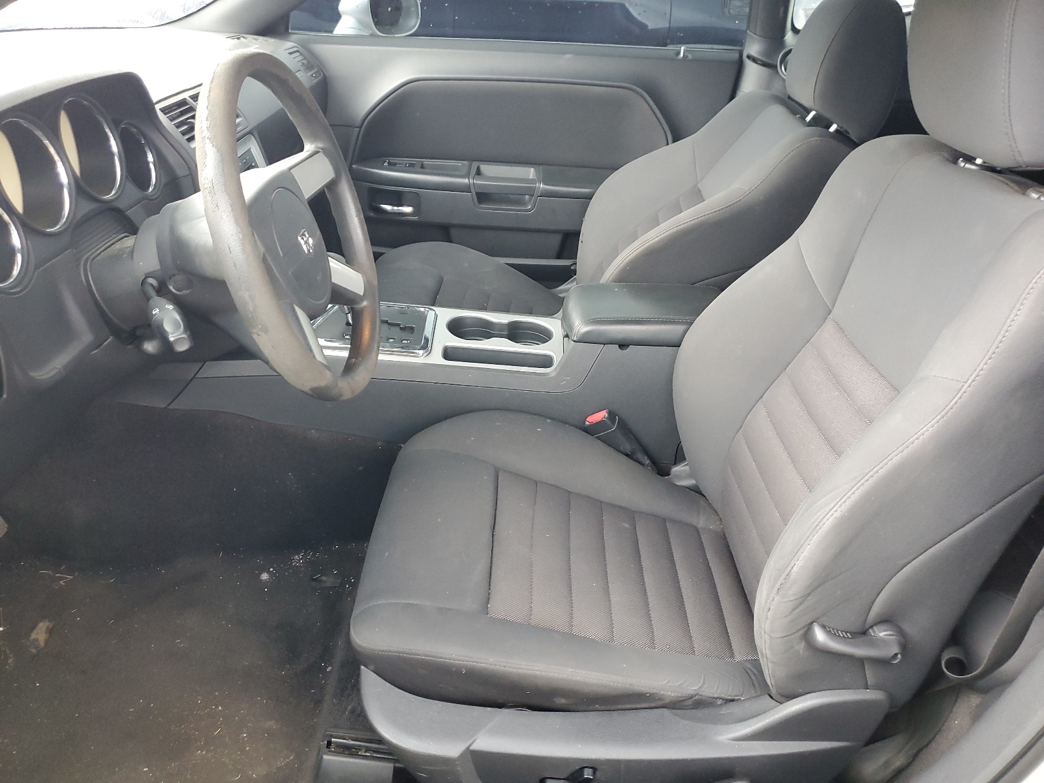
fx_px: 784
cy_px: 392
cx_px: 522
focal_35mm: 26
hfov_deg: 67.3
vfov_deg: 53.1
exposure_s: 1/60.2
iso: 197
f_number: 1.5
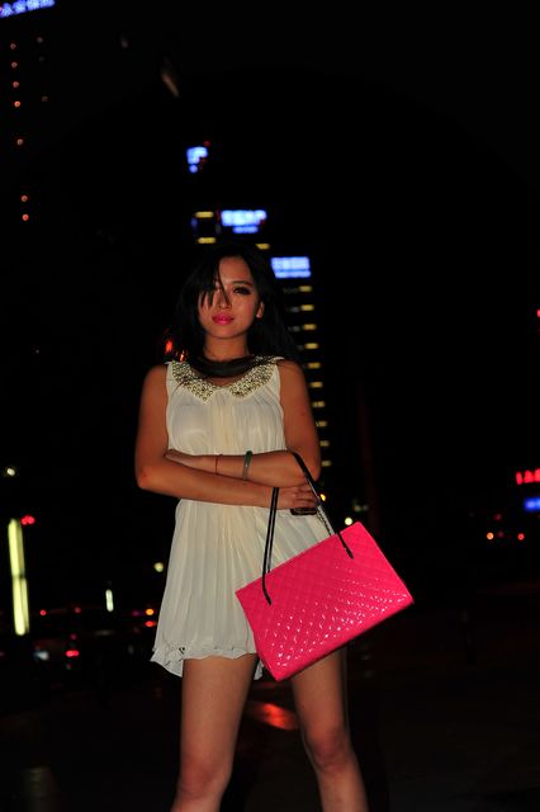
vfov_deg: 39.6
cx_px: 270
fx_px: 1126
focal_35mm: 50
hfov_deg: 27.0
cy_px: 406
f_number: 4
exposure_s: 1/100
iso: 200
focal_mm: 50
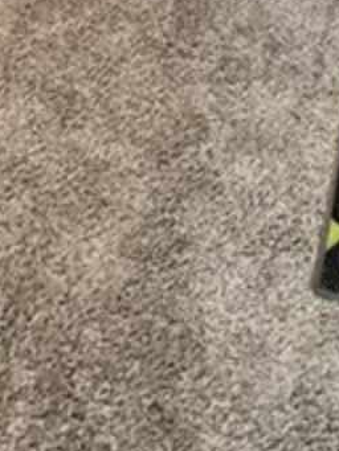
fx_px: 848
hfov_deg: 22.3
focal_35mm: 65
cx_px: 269
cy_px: -456
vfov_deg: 18.7
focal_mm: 1.57
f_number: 1.8
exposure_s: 1/60
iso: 500
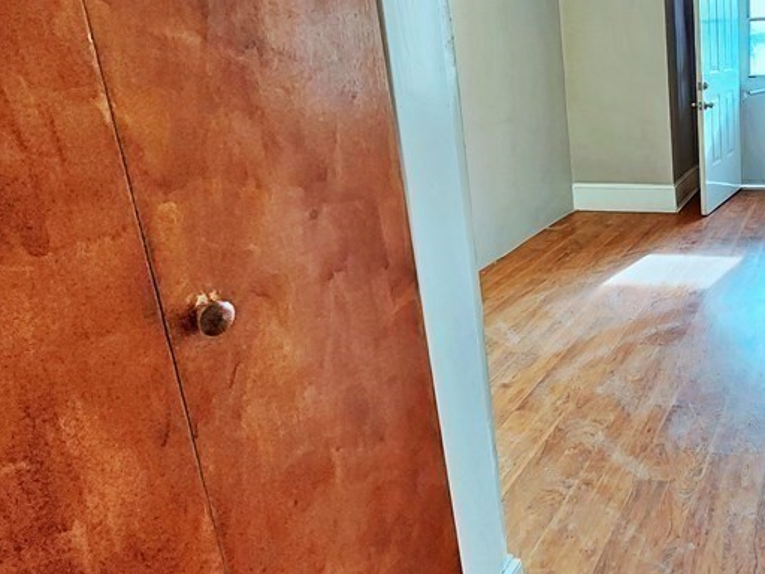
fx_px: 575
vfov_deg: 51.5
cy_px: 167
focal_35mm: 26
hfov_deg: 53.4
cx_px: 761
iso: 320
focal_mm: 2.2
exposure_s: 1/60
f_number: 2.2
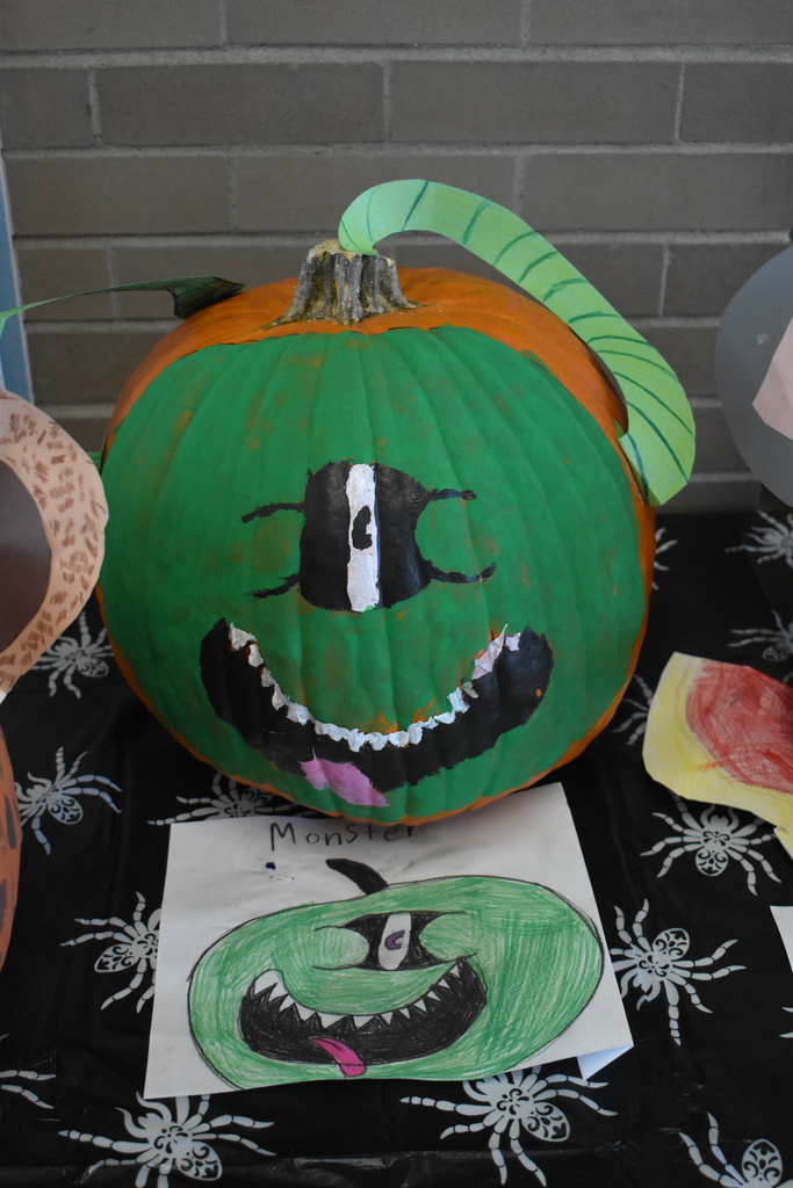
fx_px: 1536
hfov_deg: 29.0
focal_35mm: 46
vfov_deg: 42.3
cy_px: 594
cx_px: 396
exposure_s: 1/400
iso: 3200
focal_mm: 31
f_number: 4.2
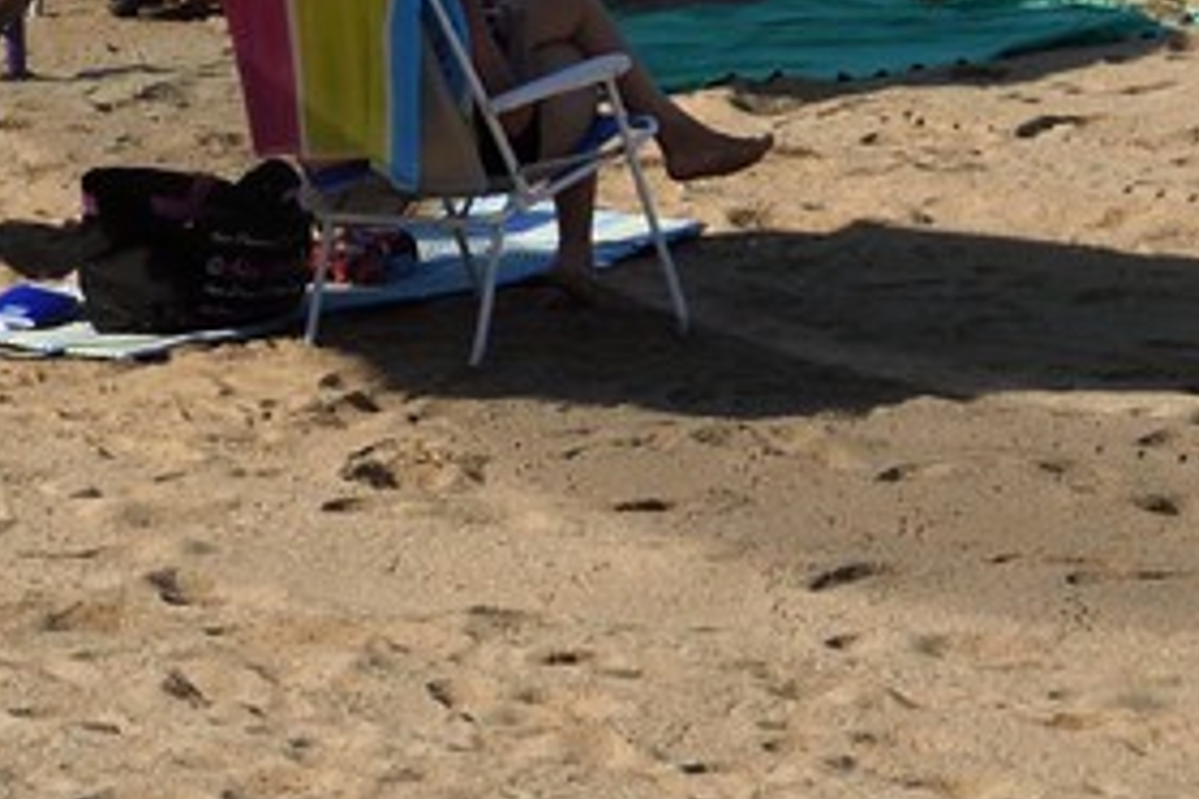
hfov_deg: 5.1
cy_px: -1160
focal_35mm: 402
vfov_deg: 3.4
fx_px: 13388
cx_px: 1251
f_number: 14
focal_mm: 70
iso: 200
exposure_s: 1/250
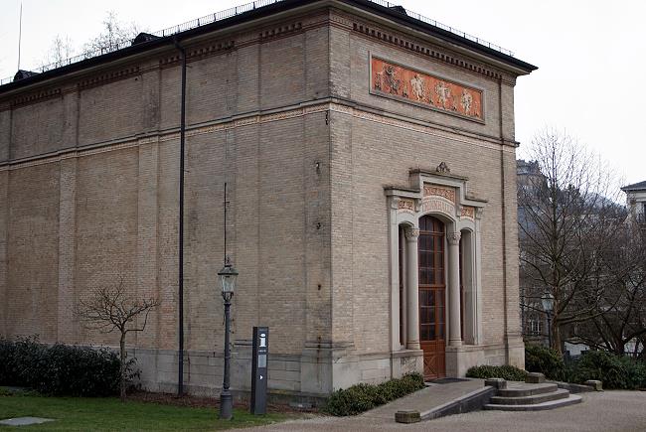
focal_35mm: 52
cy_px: 216
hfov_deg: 37.8
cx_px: 323
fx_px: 943
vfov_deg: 25.8
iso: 100
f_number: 5
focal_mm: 35
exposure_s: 1/60
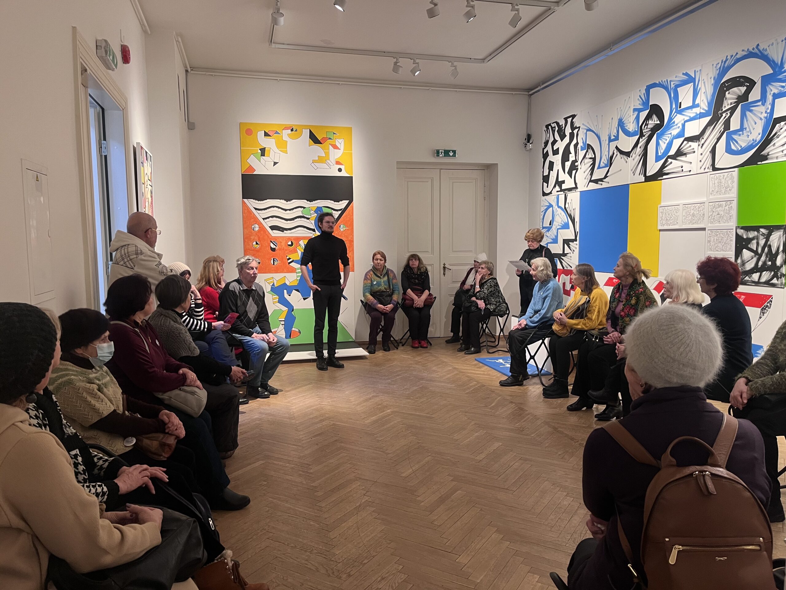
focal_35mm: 26
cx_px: 393
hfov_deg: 67.3
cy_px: 295
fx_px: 590
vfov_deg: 53.1
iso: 160
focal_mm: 5.1
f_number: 1.6
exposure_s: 1/42
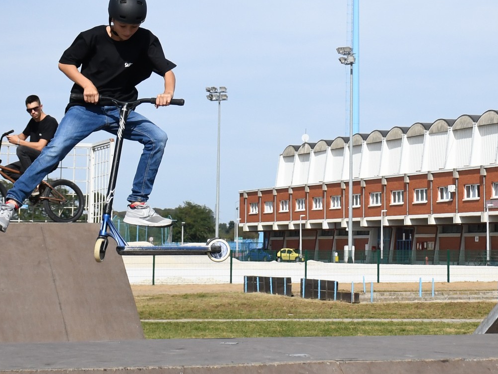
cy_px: 43
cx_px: 381
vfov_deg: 12.3
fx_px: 1726
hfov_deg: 16.3
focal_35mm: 120
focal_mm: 30
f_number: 4
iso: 560
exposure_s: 1/8000
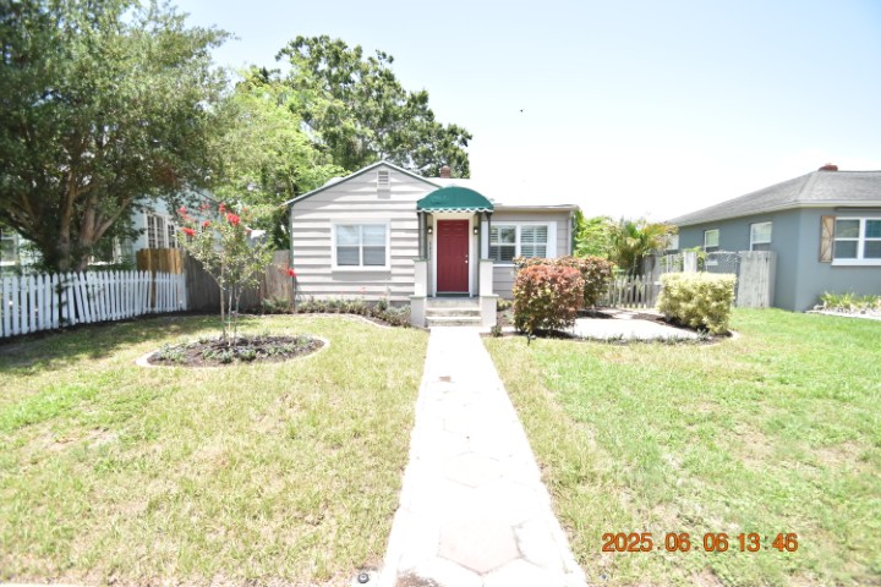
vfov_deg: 77.3
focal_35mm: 15
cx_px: 440
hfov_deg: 100.4
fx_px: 367
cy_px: 294
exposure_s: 1/2000
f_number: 4
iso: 800
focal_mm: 10
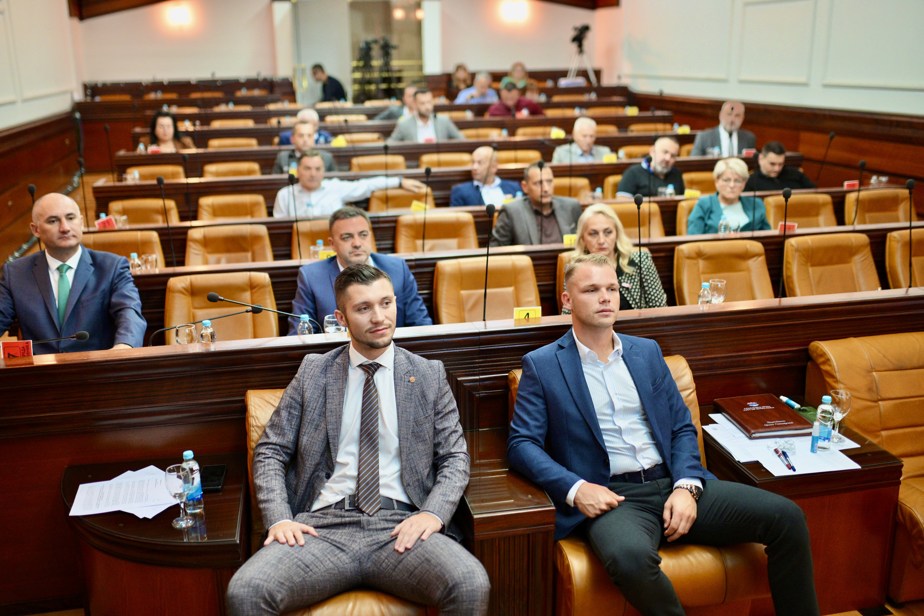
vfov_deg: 36.9
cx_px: 451
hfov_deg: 53.1
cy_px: 315
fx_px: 924
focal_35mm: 36
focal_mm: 35
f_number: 1.8
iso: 1250
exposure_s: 1/200
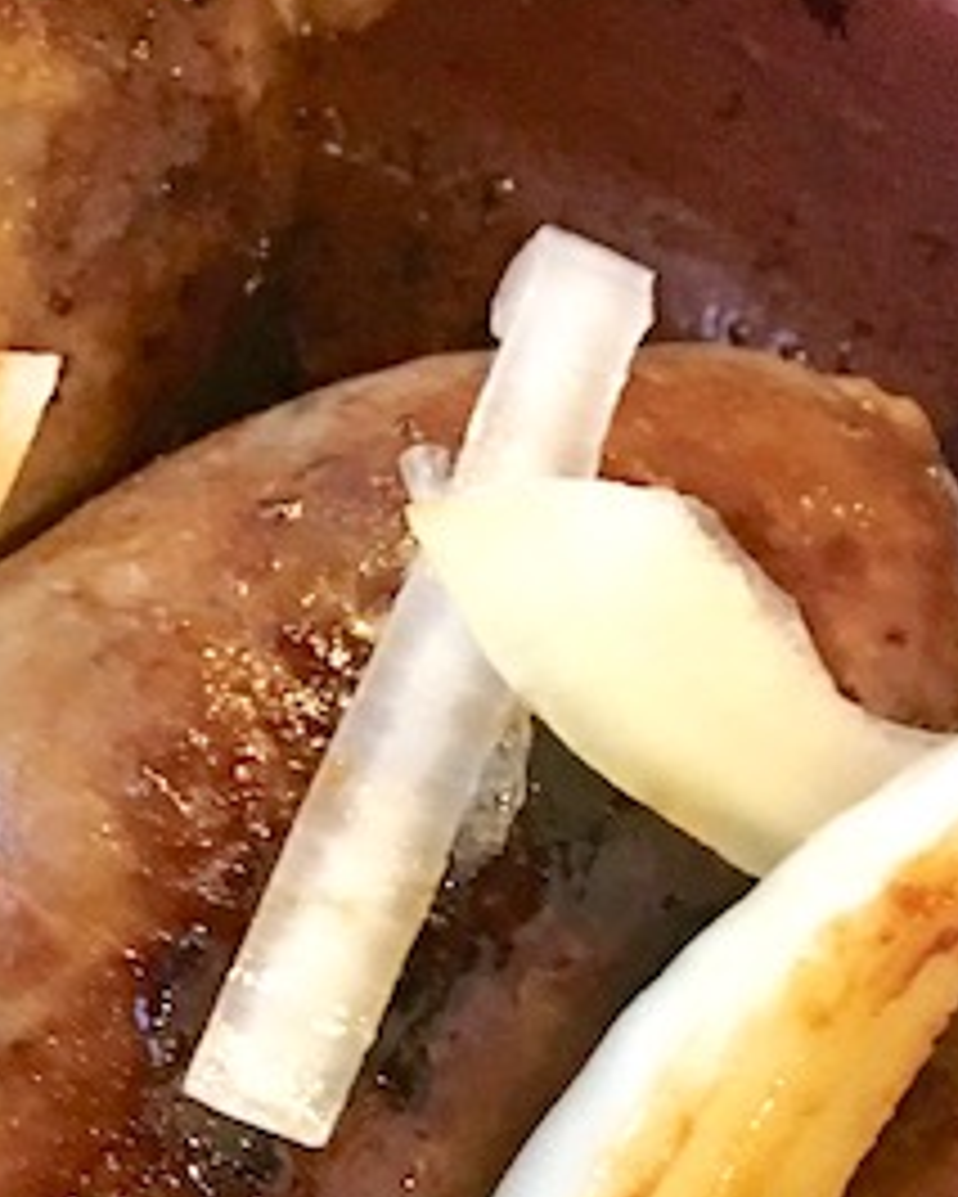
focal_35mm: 109
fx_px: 3861
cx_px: -162
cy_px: 1665
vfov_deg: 16.4
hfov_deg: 13.8
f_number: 2.2
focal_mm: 4.15
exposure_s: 1/8
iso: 100
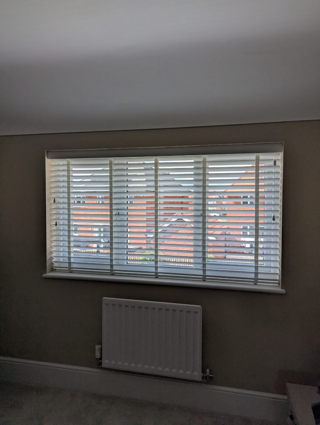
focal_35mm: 24
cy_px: 212
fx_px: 295
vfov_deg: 71.5
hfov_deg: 56.9
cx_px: 160
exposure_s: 1/392
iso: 39
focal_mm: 6.81
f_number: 1.85
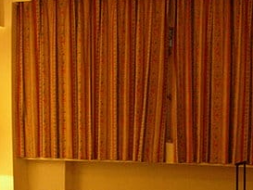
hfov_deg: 30.2
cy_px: 163
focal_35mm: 64
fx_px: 468
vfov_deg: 22.5
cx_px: 105
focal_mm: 5.8
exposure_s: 1/10.2
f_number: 3
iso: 400
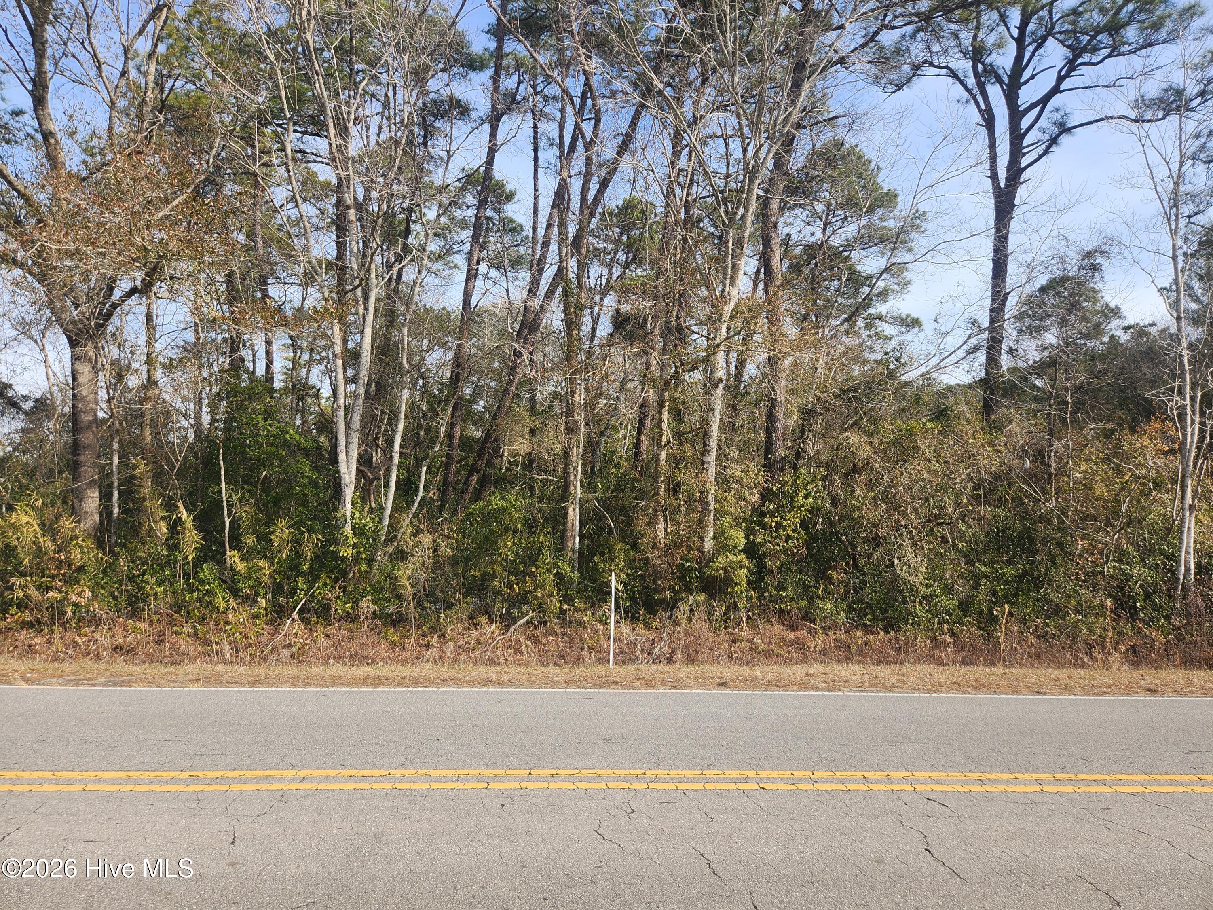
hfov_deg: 73.9
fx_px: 806
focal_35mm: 23
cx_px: 606
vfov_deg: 58.9
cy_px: 455
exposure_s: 1/912
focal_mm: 5.4
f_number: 1.8
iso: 20
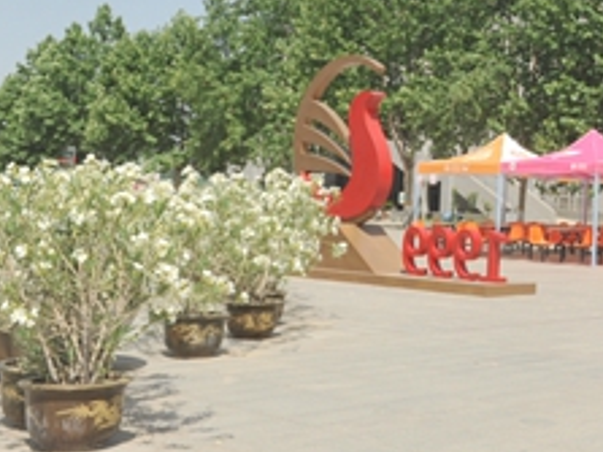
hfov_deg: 28.1
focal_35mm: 60
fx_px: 1045
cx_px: 727
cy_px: 127
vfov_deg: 24.2
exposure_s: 1/8000
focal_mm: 24
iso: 1000
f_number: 5
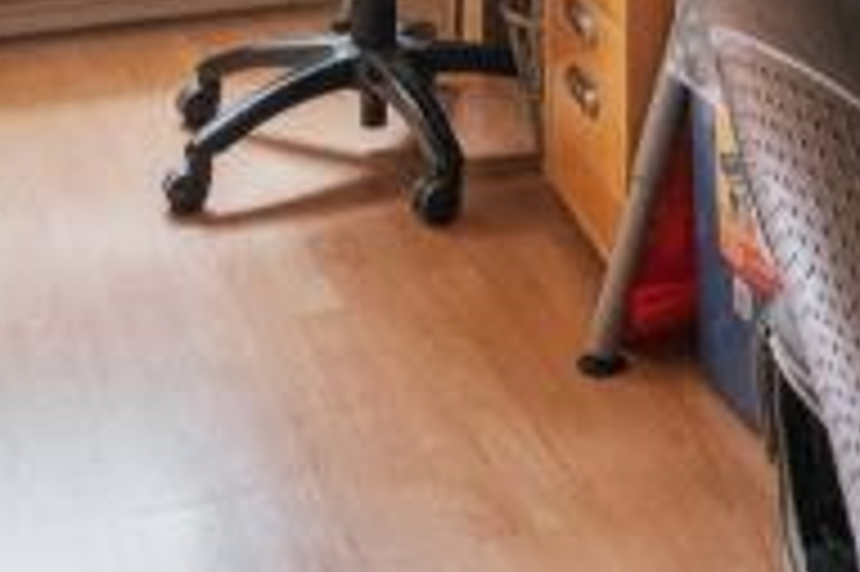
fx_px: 2053
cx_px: 756
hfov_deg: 23.1
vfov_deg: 13.5
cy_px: -590
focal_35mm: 86
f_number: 9
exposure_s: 1/100
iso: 6400
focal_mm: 16
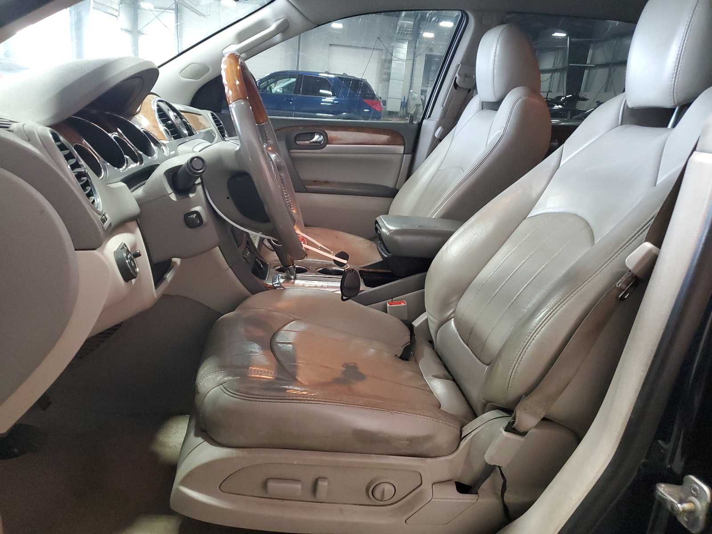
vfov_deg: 53.1
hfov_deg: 67.3
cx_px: 356
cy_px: 267
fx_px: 535
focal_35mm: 26
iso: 374
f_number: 1.5
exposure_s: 1/40
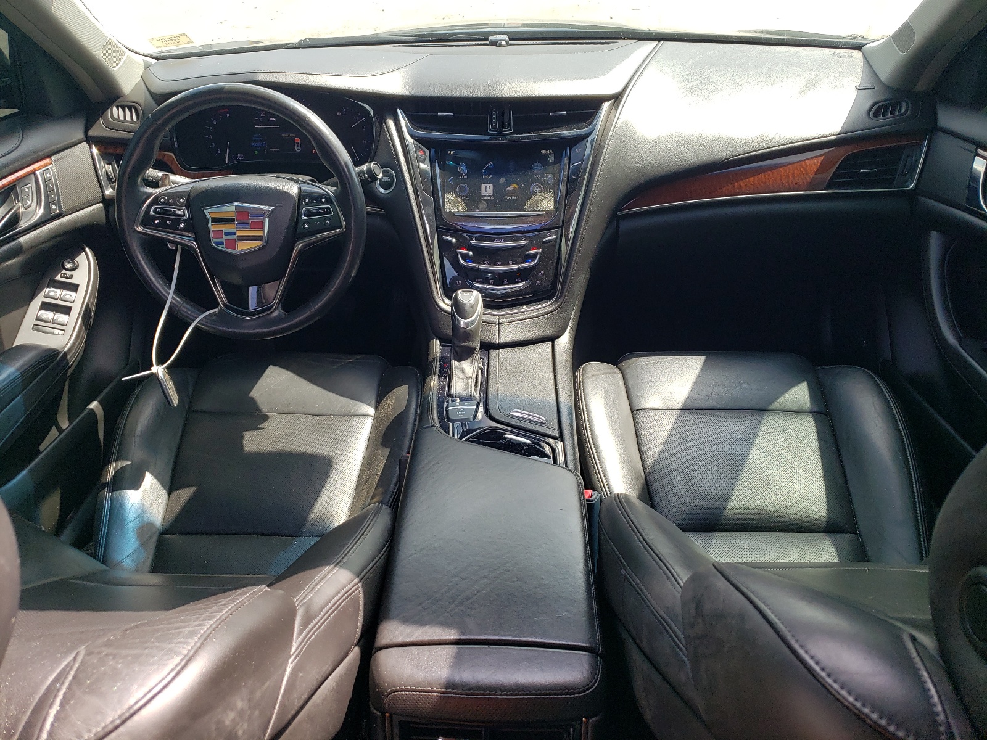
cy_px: 370
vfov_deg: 53.1
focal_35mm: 26
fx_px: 741
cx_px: 494
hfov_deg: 67.3
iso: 50
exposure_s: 1/556
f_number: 1.5
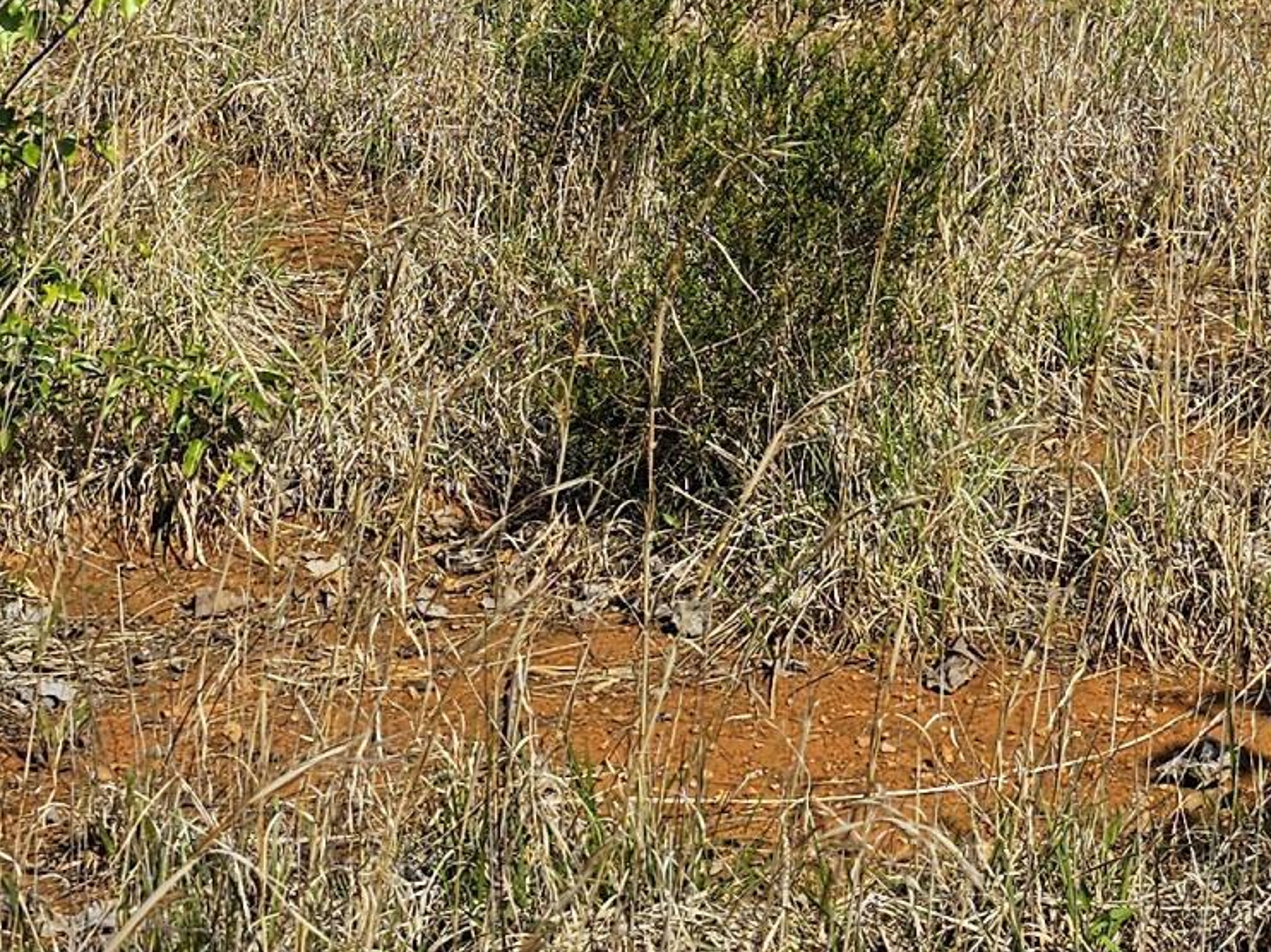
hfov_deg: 20.3
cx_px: 1307
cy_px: -681
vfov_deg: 14.3
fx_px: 3414
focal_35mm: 93
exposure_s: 1/1016
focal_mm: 6.3
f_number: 1.7
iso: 10
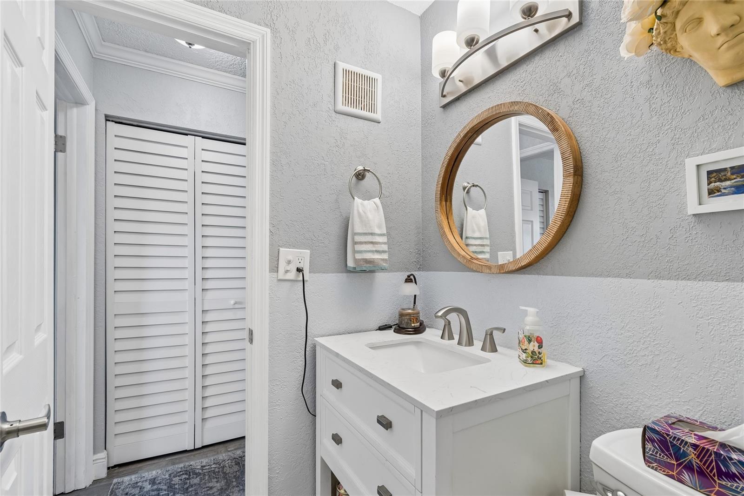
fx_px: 310
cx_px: 372
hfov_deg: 100.4
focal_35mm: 15
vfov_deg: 77.3
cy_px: 248
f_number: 7.1
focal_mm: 10
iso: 100
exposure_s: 1/30
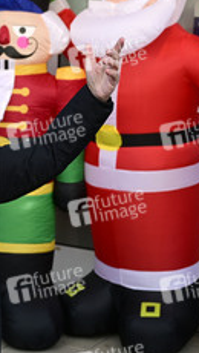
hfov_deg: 14.0
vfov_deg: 25.9
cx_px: -86
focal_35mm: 82
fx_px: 766
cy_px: 170
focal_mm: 40
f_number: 4
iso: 400
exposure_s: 1/200
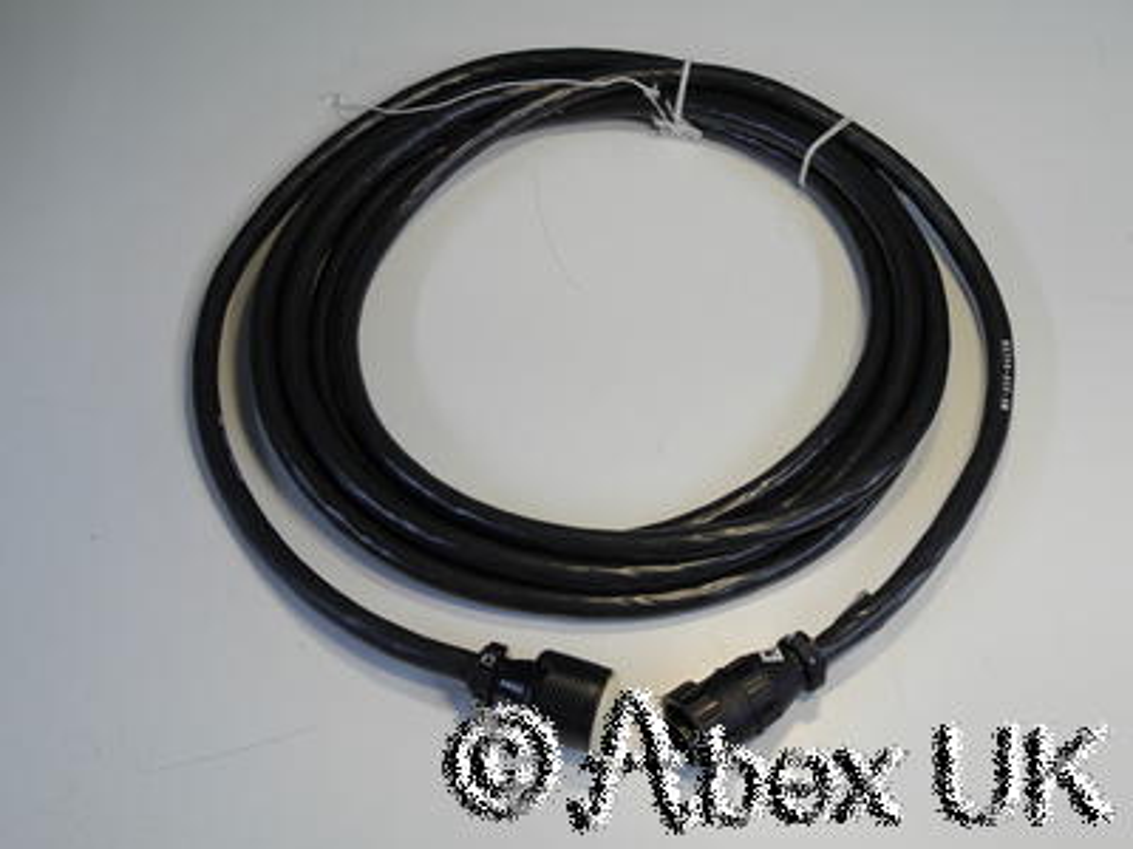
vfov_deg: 34.3
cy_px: 424
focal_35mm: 42
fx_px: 1375
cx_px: 566
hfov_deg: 44.8
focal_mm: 21
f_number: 8
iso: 200
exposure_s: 1/10
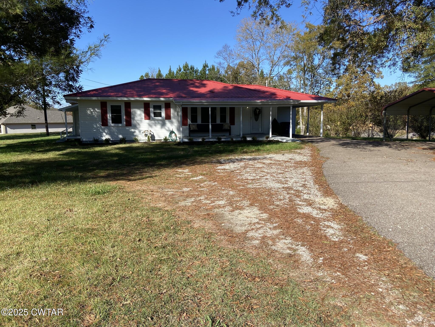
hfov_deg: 67.3
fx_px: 327
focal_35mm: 26
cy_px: 164
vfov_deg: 53.1
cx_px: 218
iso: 32
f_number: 1.8
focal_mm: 4.25
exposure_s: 1/1961
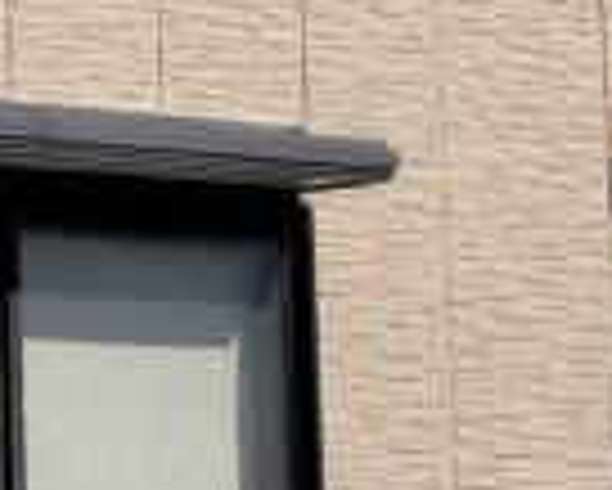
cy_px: 85
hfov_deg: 9.0
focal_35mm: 206
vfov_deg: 7.5
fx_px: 3734
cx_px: -477
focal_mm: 3.99
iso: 20
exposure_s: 1/1715
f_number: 1.8
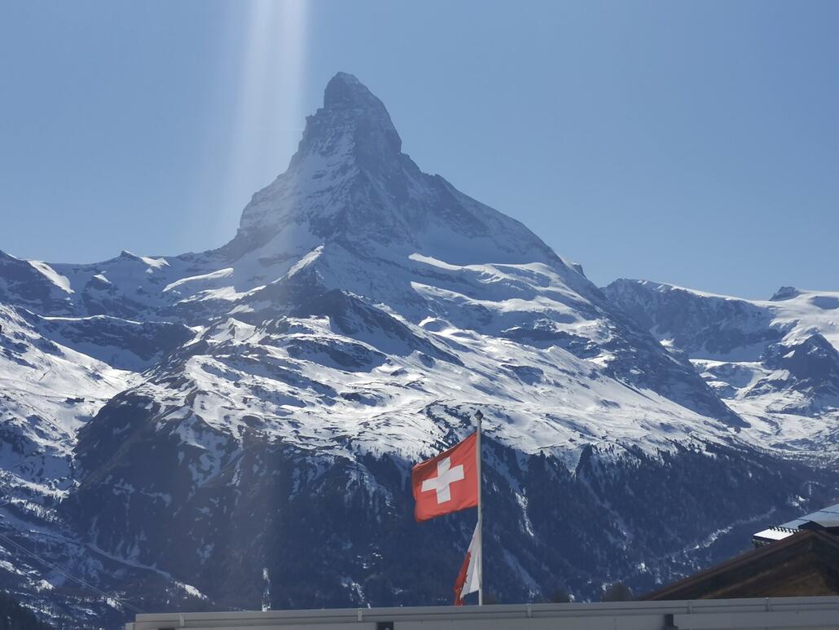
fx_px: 1697
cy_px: 315
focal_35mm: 70
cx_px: 420
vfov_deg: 21.0
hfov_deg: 27.8
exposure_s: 1/11364
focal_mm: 5.58
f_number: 1.8
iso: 50
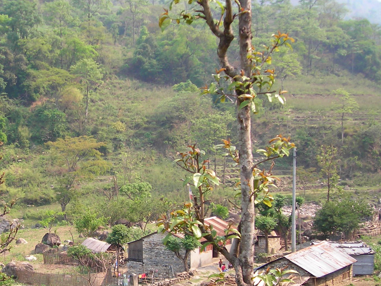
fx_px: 781
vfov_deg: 20.7
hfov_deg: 26.7
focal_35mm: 71
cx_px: 54
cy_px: 187
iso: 50
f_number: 3.2
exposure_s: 1/153
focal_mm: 6.3
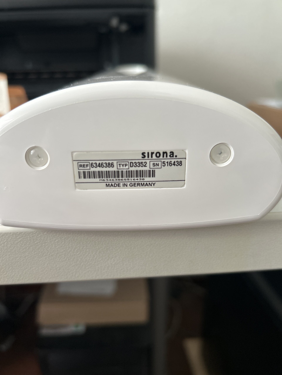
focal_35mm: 26
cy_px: 188
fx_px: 282
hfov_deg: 53.1
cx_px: 141
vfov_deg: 67.3
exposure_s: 1/104
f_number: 1.5
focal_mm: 5.7
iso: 125
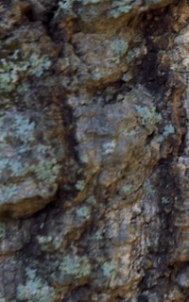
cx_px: 447
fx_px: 2934
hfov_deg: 3.6
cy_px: -189
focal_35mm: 356
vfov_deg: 5.8
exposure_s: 1/100
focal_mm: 70
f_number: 11
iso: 800
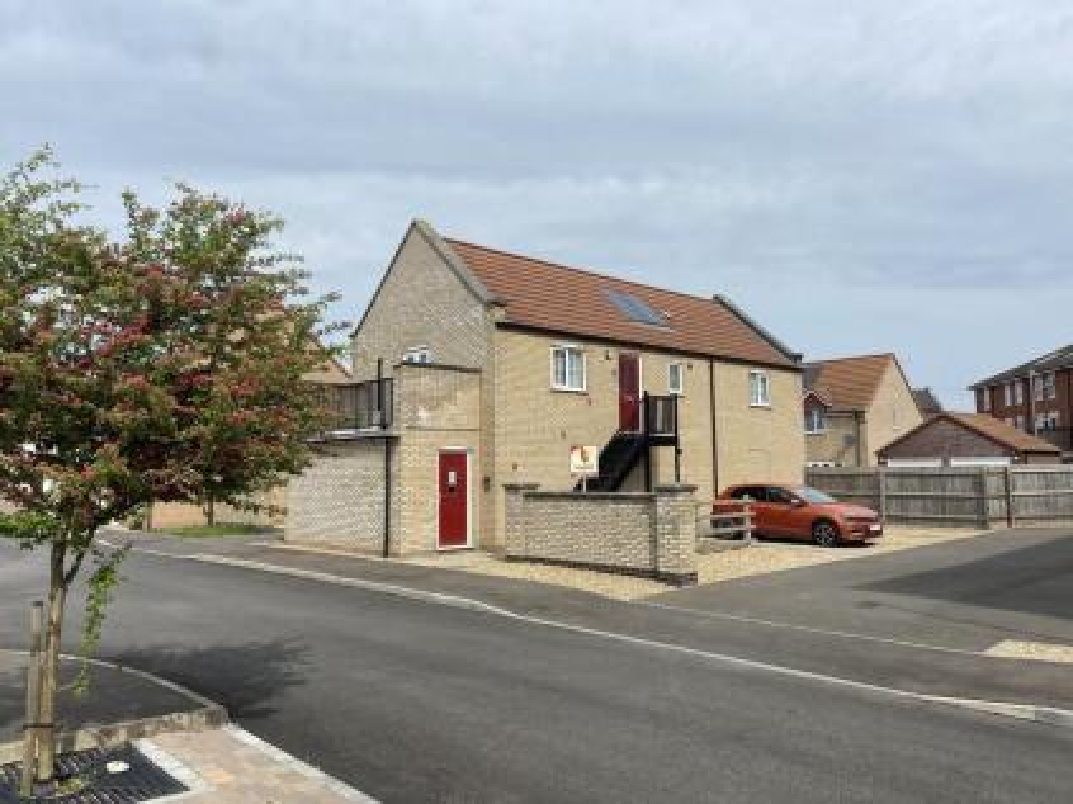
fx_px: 806
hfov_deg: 67.3
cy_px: 402
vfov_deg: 53.0
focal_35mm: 26
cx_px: 536
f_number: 1.8
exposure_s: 1/3731
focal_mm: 4.25
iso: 32
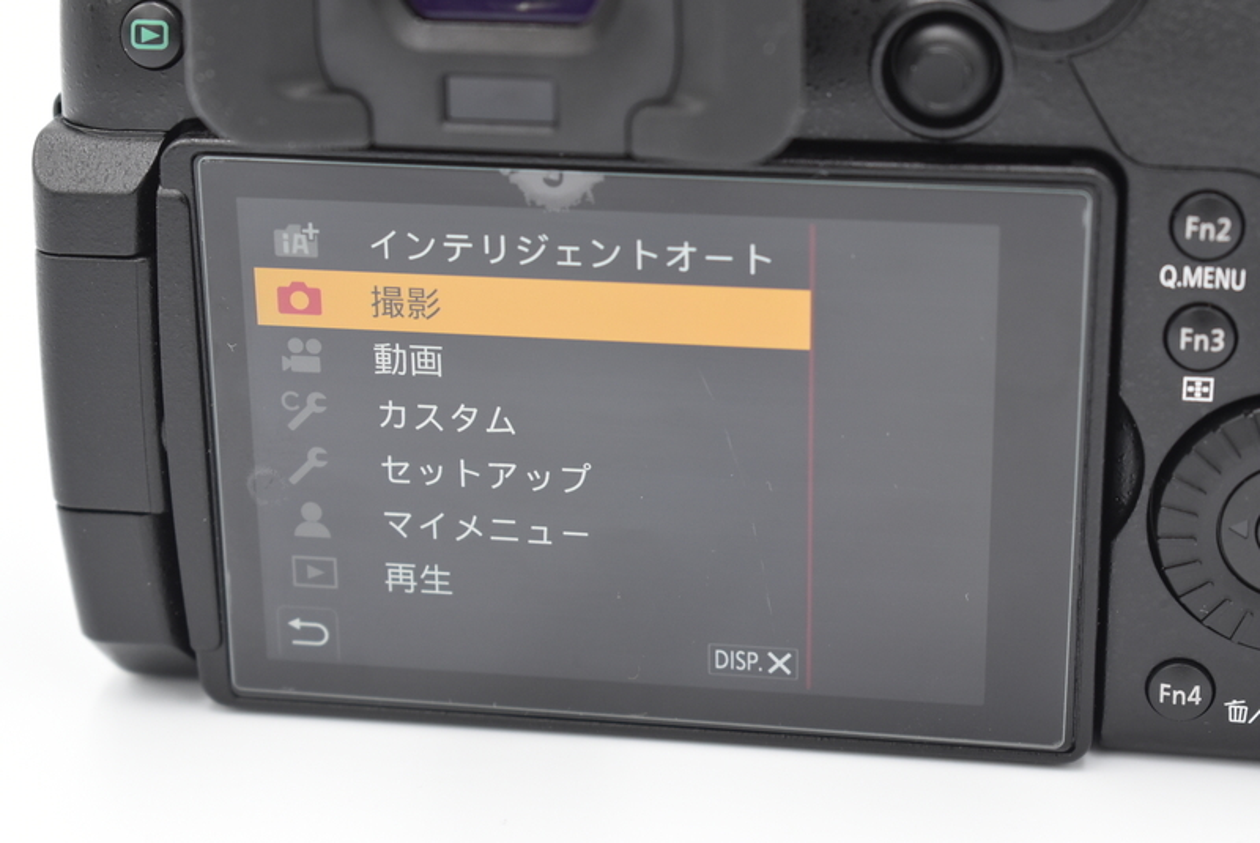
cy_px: 422
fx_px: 2890
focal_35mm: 82
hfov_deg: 24.6
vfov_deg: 16.6
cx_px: 630
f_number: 5.6
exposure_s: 1/125
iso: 1000
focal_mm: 55
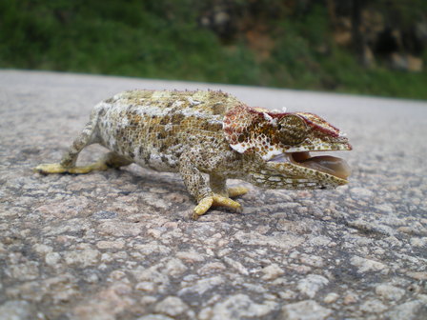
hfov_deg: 49.0
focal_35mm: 38
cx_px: 214
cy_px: 160
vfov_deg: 37.7
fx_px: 469
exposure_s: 1/320
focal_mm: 6.3
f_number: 3.1
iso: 64
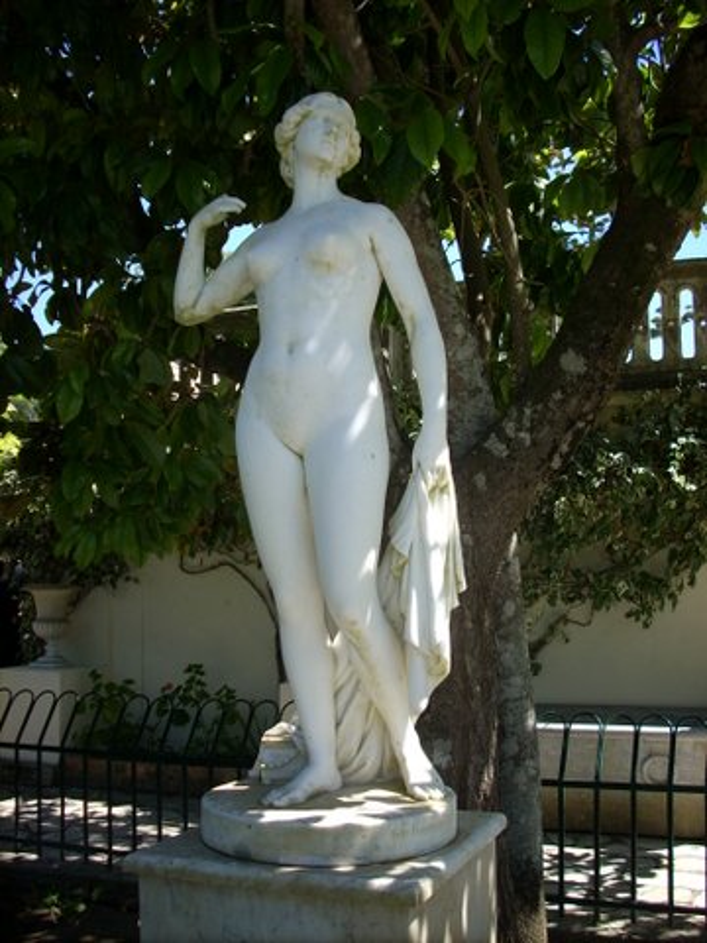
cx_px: 354
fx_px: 1008
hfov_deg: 38.7
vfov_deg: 50.1
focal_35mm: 37
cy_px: 472
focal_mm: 6.2
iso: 64
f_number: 2.8
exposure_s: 1/297
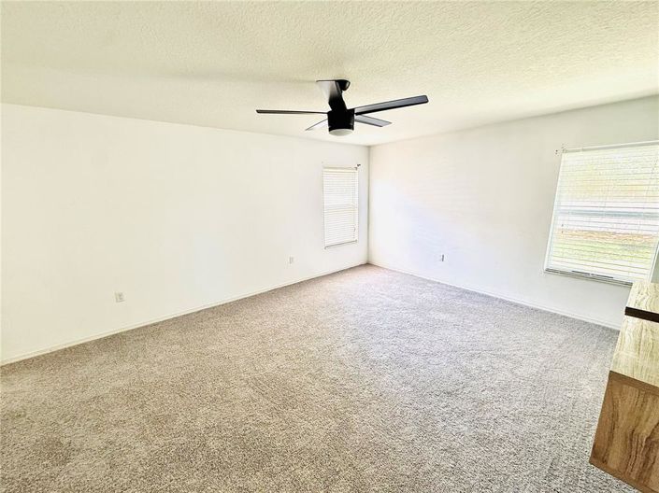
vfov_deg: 85.6
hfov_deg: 102.1
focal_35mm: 14
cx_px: 330
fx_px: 266
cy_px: 246
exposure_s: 1/60
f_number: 2.2
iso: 320
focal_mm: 2.22
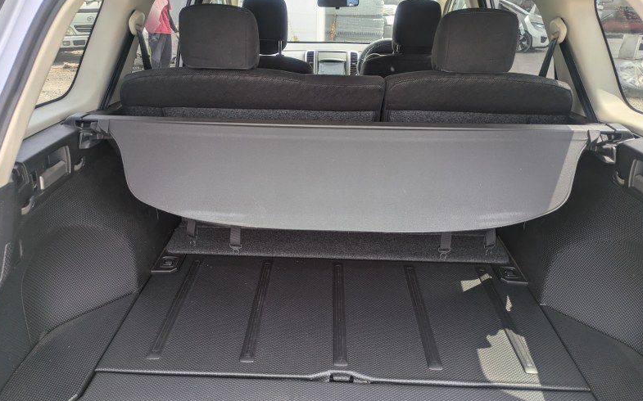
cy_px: 211
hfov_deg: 68.4
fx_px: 473
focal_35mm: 27
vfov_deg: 46.0
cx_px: 319
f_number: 1.89
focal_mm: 5.43
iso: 52
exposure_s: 1/283
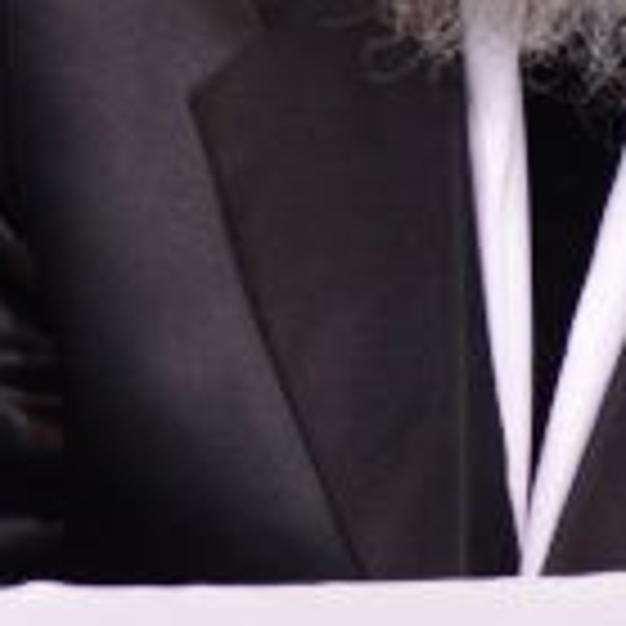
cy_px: -410
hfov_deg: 6.4
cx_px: -766
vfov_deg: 6.5
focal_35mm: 263
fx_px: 5381
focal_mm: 42
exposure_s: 1/125
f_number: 5
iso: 1600
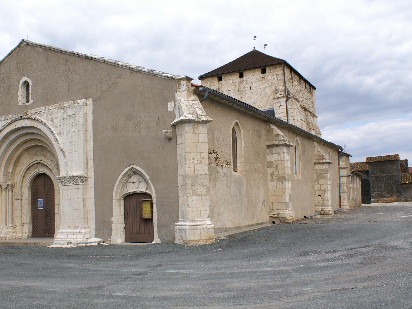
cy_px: 154
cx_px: 186
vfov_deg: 39.7
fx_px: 428
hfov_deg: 51.3
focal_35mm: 36
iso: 100
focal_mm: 22
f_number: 10
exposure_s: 1/160
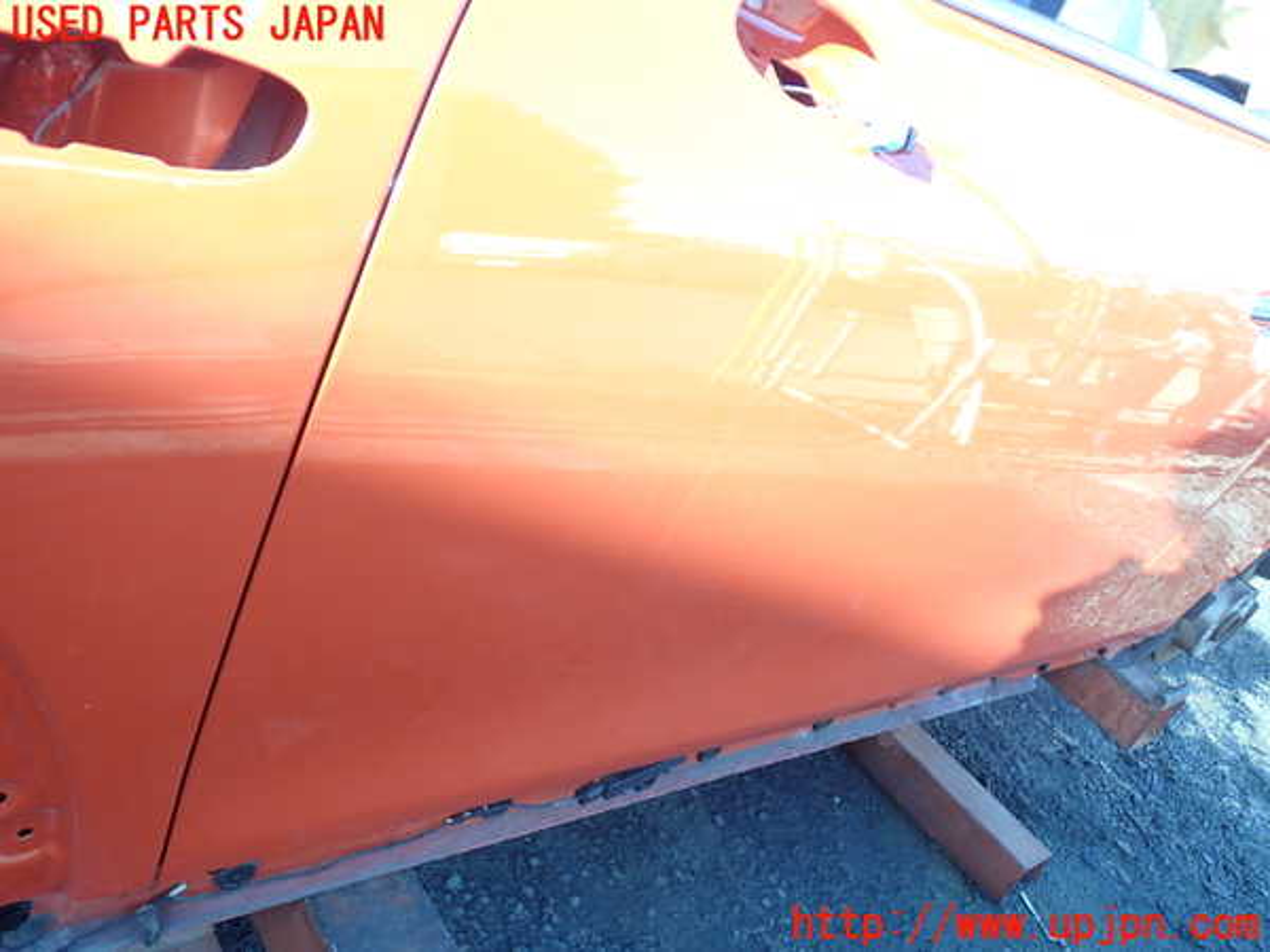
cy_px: 476
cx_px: 635
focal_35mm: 30
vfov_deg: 46.8
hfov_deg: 60.0
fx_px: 1101
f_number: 2.3
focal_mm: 5.4
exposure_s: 1/100
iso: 100
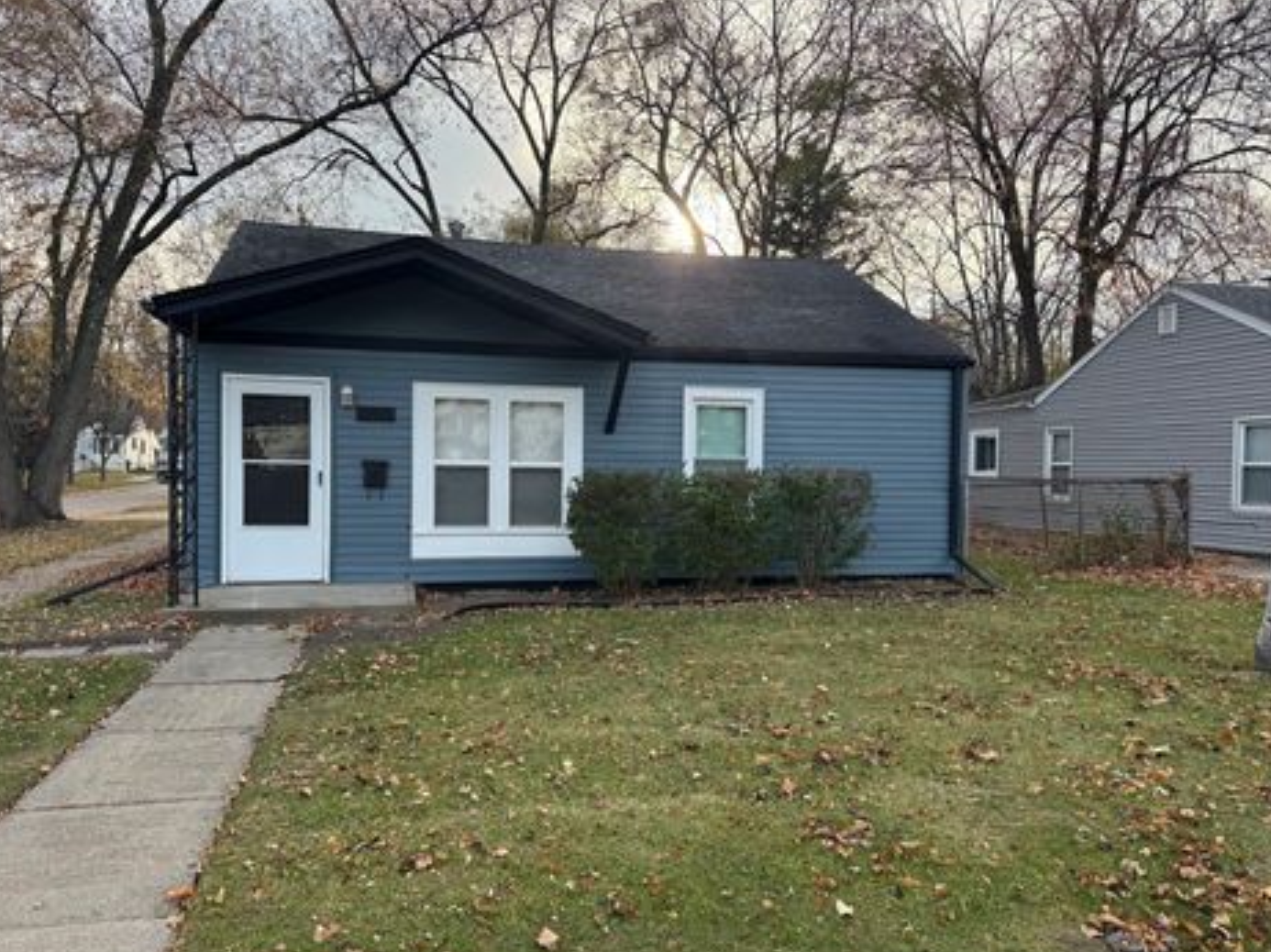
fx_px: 954
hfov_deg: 67.3
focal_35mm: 26
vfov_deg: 53.0
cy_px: 488
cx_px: 622
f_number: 1.78
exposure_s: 1/864
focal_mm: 6.76
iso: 80
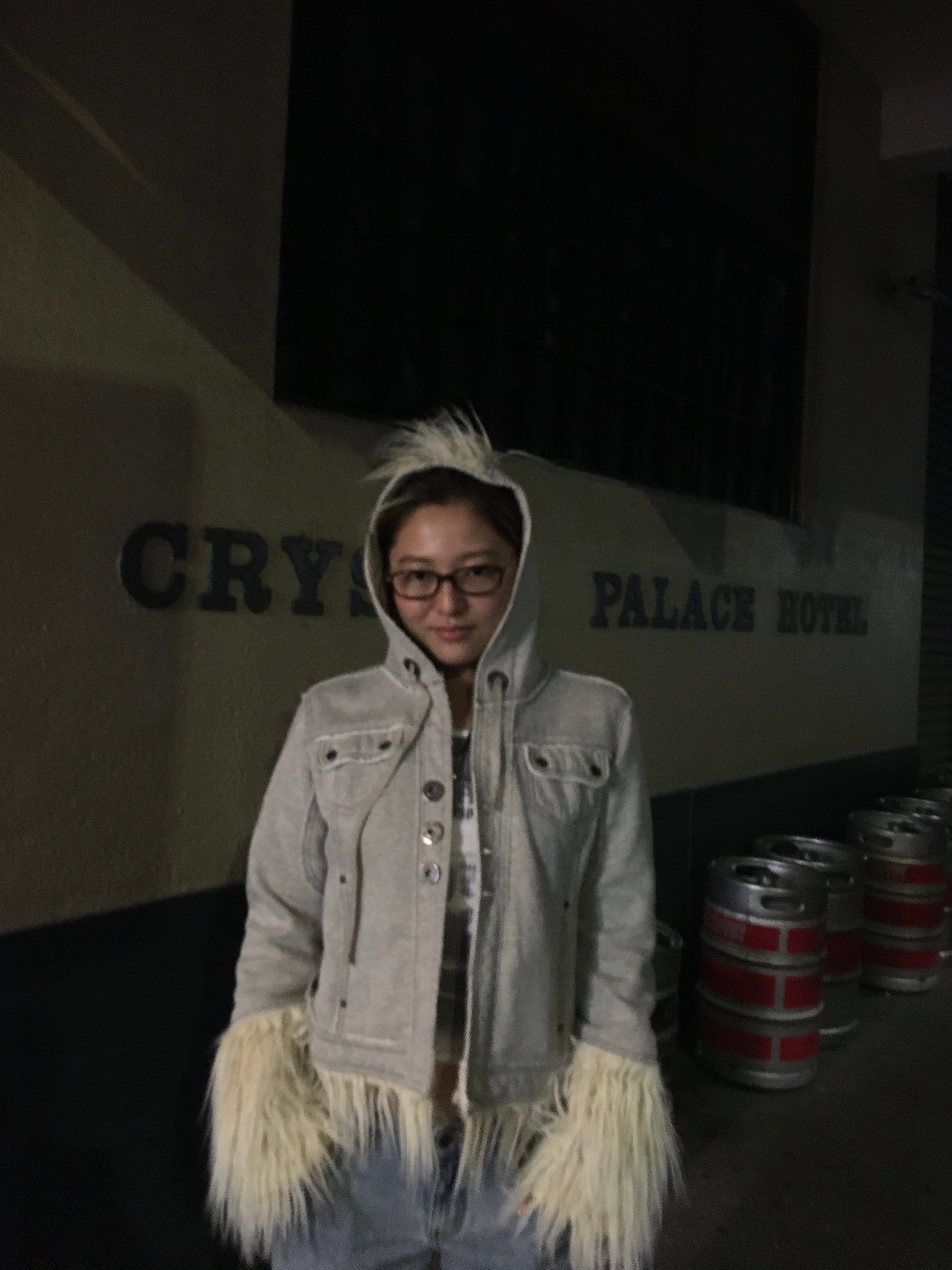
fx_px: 1064
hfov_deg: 48.2
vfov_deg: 61.7
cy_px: 635
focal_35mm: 29
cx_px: 476
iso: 200
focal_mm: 4.15
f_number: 2.2
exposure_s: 1/20
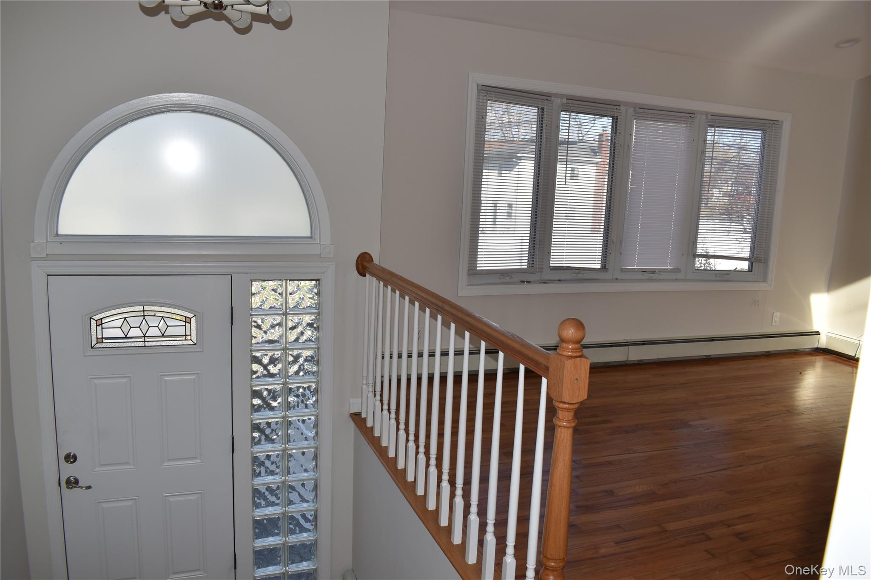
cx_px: 436
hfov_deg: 67.4
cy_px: 290
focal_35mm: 27
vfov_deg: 47.9
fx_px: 653
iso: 100
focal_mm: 18
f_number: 6.3
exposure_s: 1/160
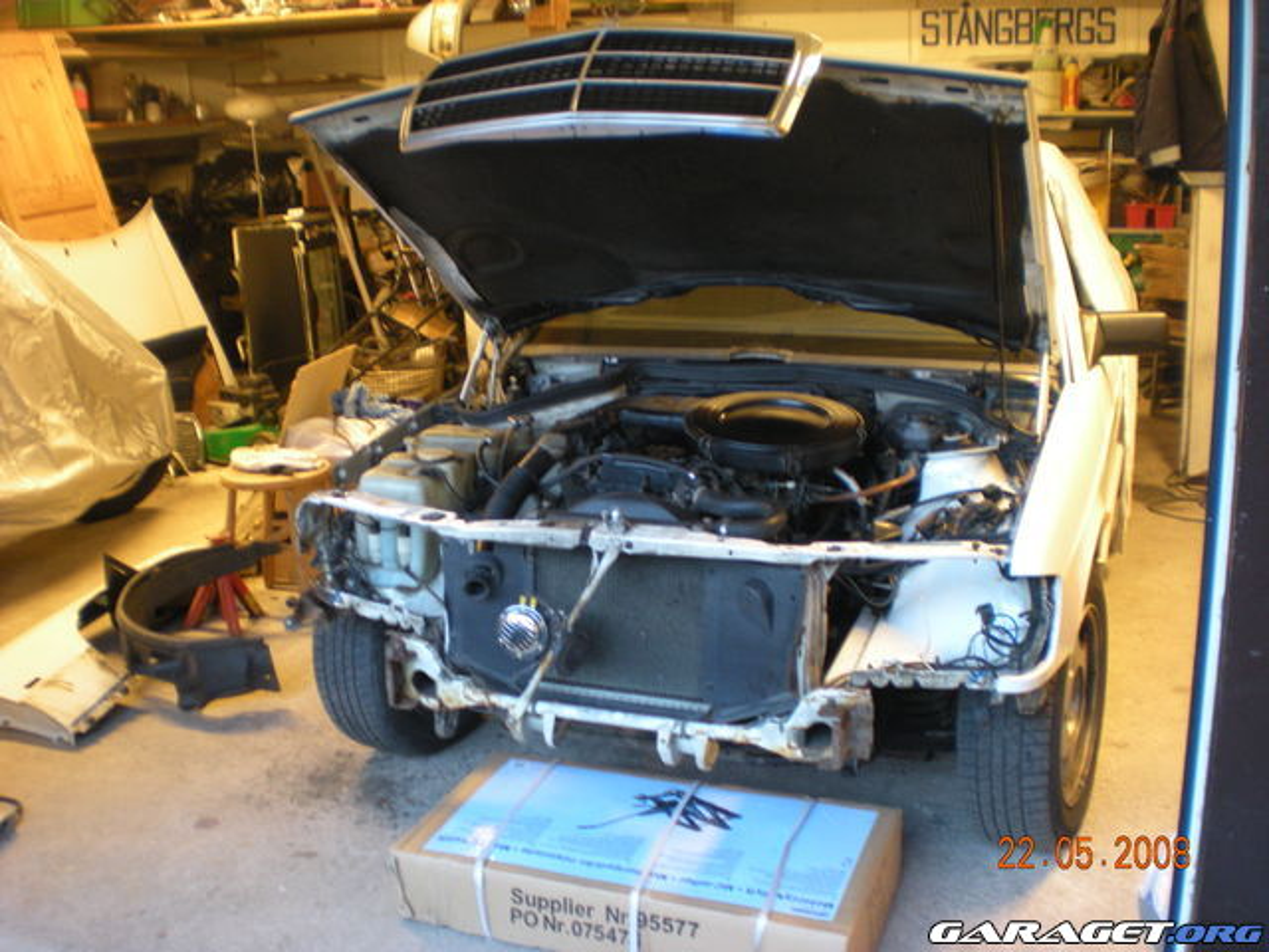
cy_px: 476
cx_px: 634
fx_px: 1393
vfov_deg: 37.7
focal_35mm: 38
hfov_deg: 49.0
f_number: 3.1
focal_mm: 6.3
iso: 200
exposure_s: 1/8.7
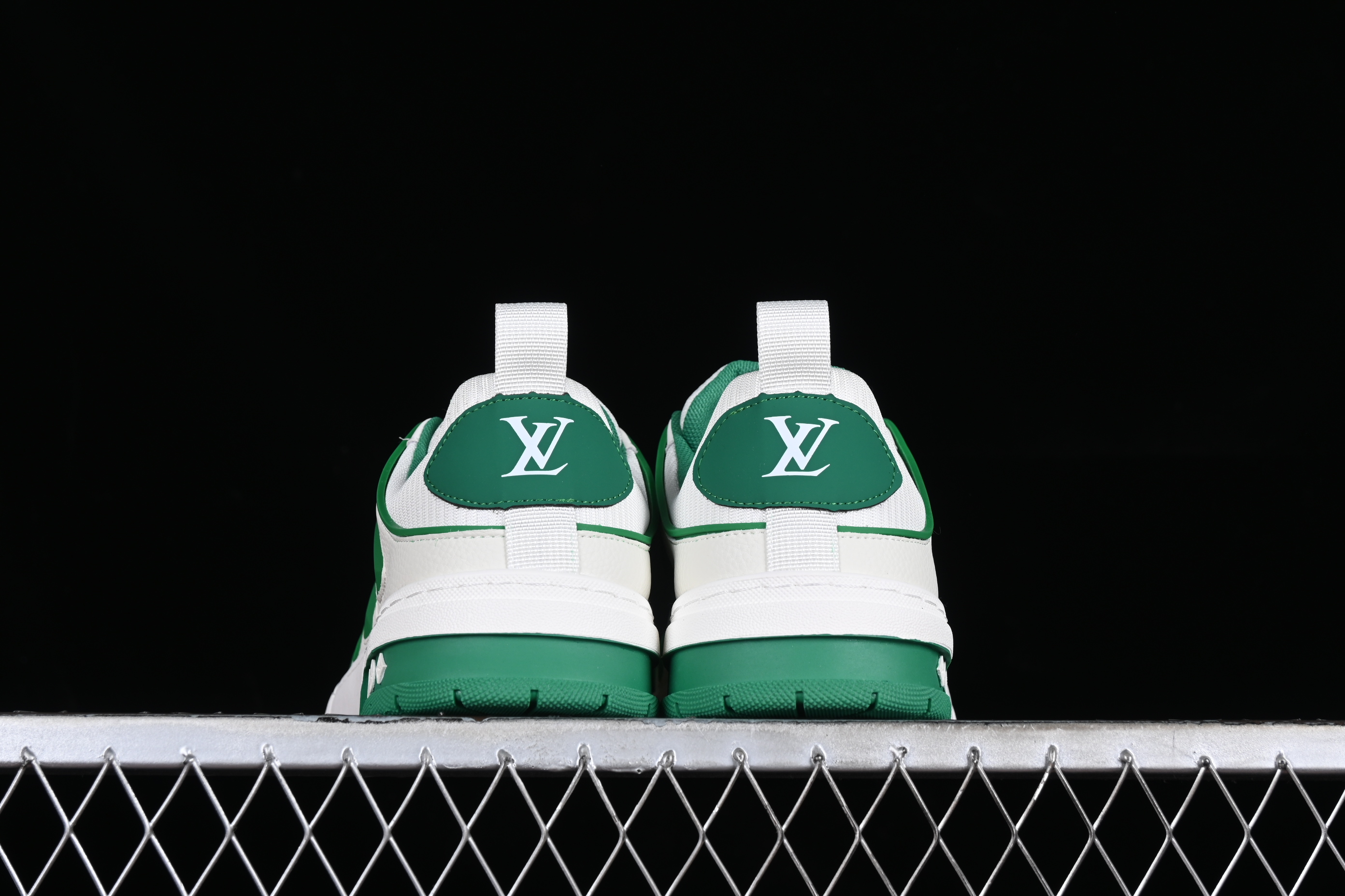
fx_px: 2802
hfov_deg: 27.0
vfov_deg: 18.2
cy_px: 448
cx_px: 672
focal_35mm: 75
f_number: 8
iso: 160
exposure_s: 1/80
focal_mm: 50
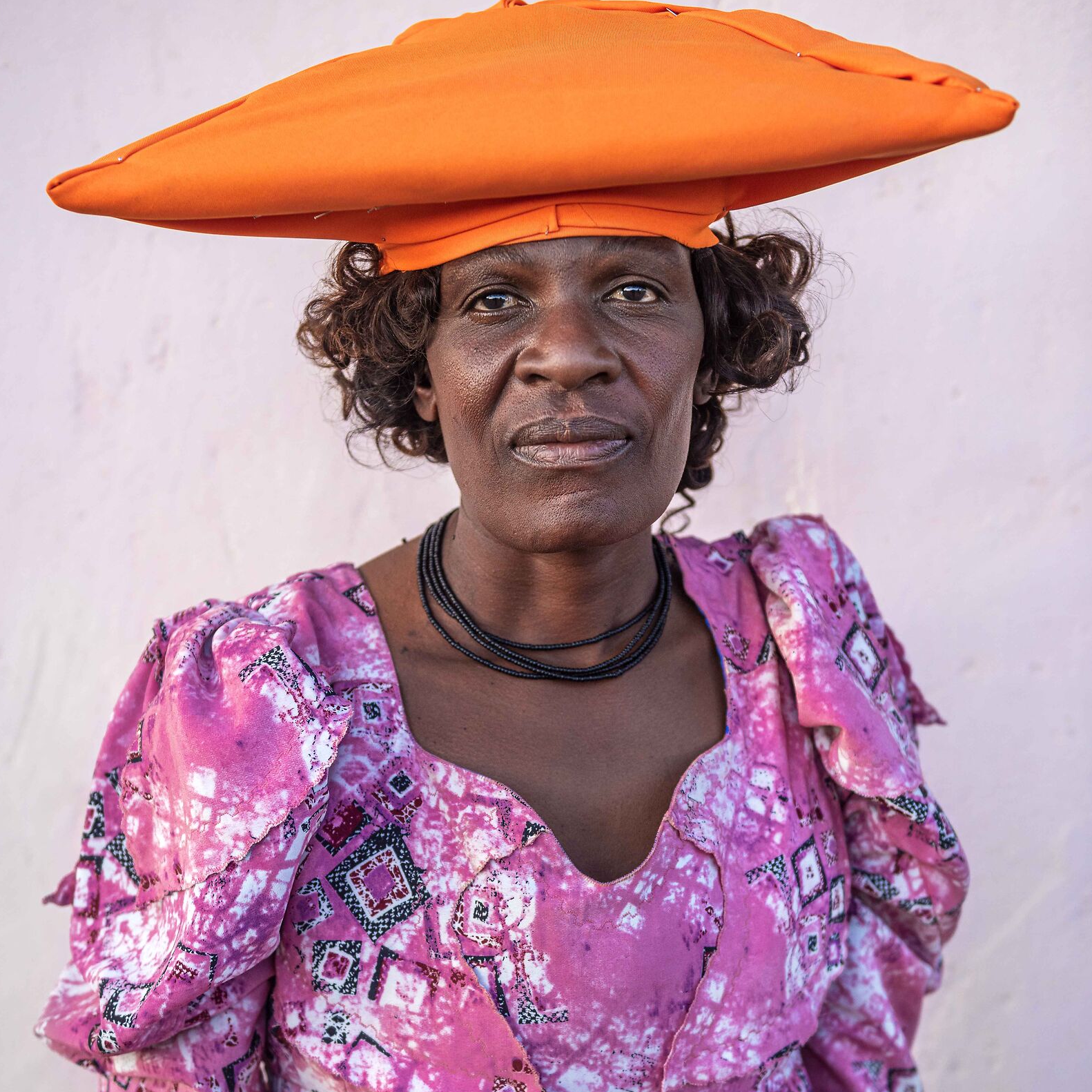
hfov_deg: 34.7
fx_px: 1749
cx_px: 545
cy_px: 638
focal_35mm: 49
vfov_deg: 34.6
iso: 200
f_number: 3.2
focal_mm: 38
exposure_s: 1/640
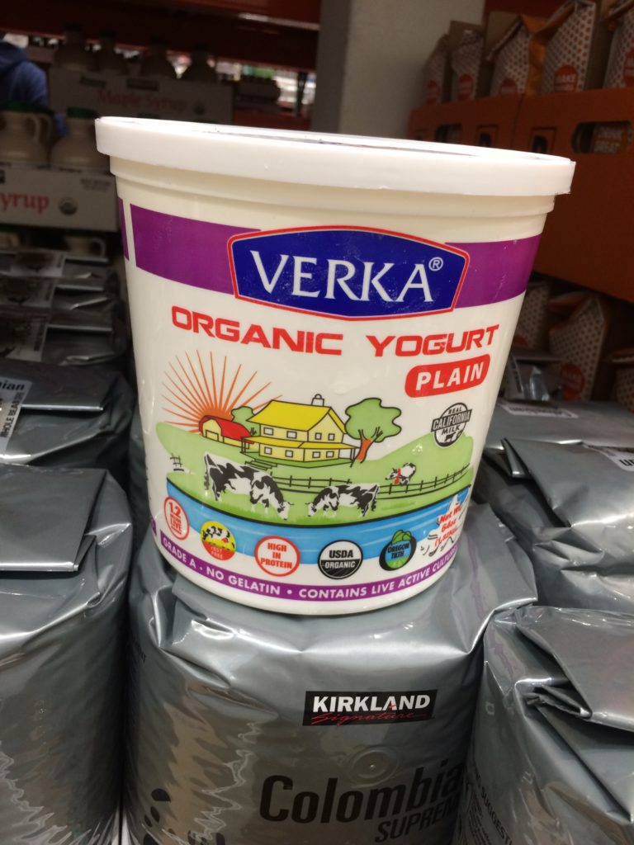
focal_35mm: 29
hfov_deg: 48.2
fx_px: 708
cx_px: 317
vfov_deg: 61.7
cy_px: 422
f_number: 2.2
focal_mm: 4.15
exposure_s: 1/30
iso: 64
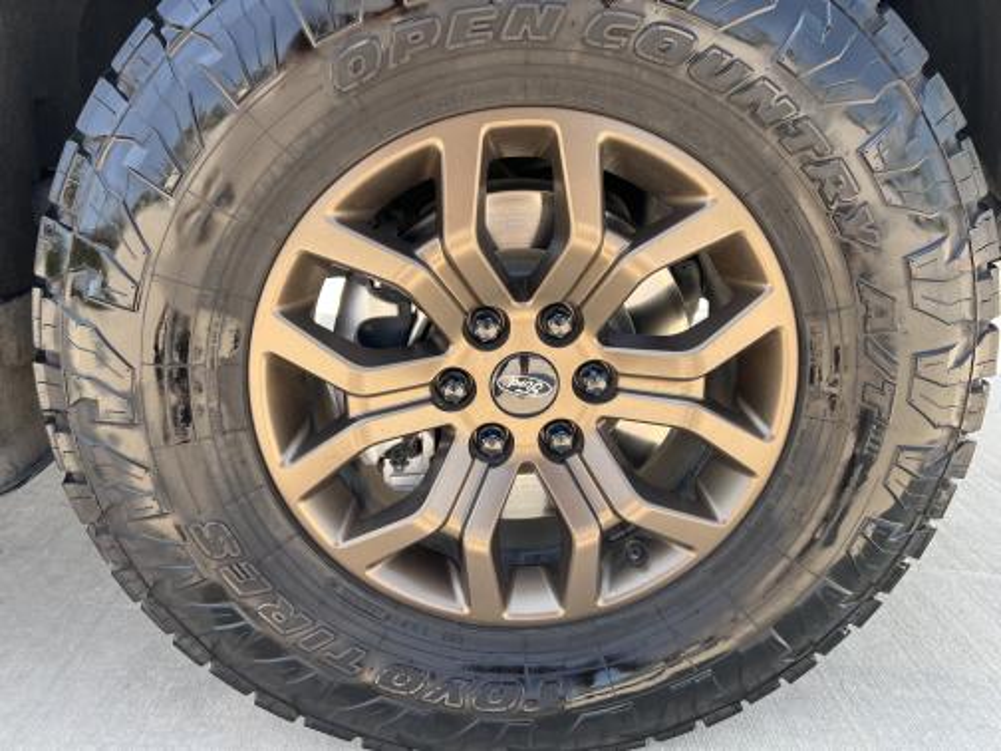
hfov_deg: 67.3
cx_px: 500
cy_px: 376
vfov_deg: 53.1
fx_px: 752
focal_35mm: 26
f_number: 1.5
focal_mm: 5.7
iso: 50
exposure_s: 1/353
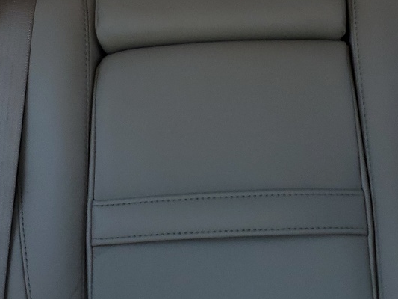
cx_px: 228
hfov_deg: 25.0
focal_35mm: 78
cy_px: 49
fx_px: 897
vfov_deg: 18.7
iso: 50
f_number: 1.5
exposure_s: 1/312
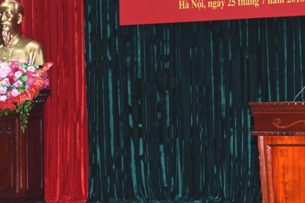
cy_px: 39
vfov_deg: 10.7
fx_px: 1084
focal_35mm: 128
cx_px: 200
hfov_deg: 16.0
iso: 1000
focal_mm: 70
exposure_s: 1/80
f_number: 8
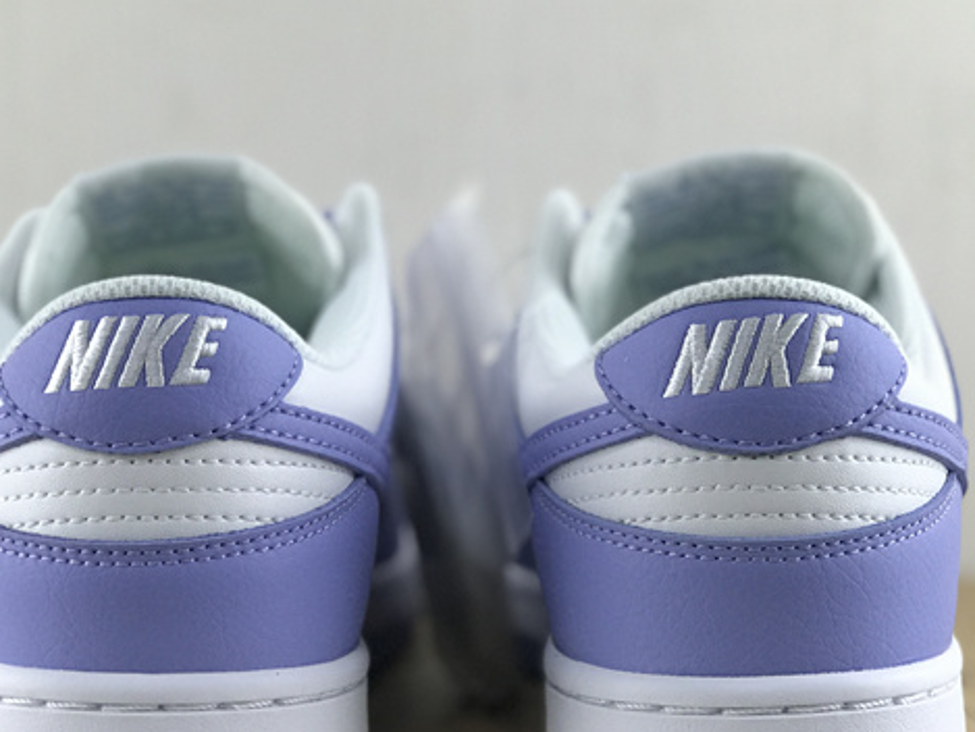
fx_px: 2536
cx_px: 480
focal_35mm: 90
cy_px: 456
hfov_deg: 21.8
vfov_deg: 16.4
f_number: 2.8
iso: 50
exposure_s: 1/50
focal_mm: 6.6
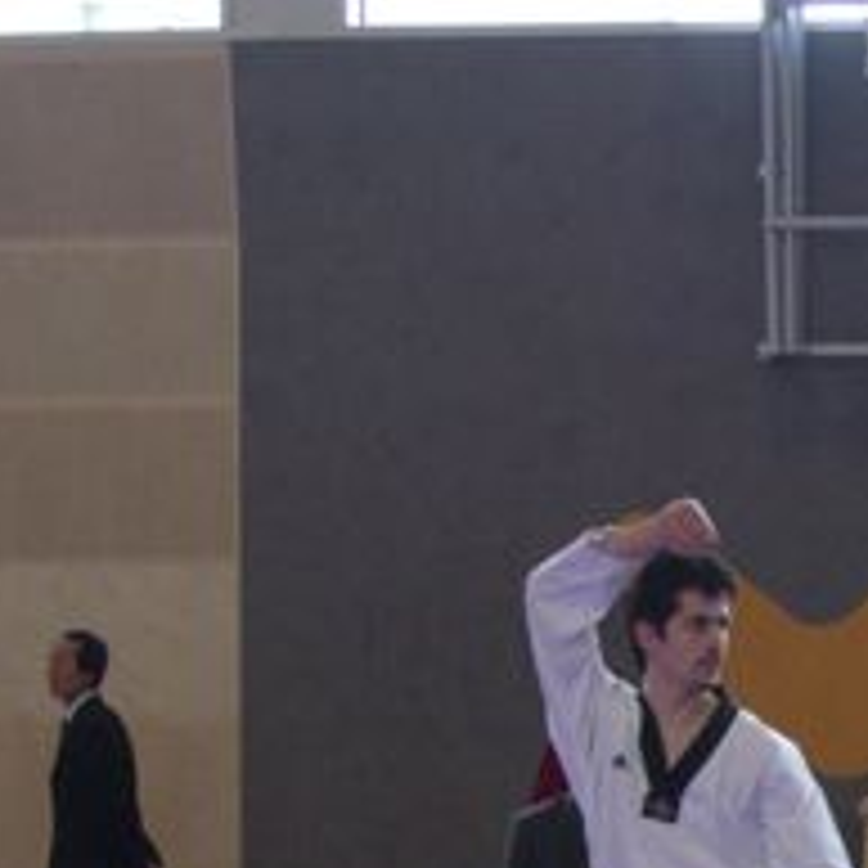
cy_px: 1003
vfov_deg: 8.7
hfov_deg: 8.6
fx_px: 5645
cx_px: 1331
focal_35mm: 199
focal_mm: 14.2
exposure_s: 1/125
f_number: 4
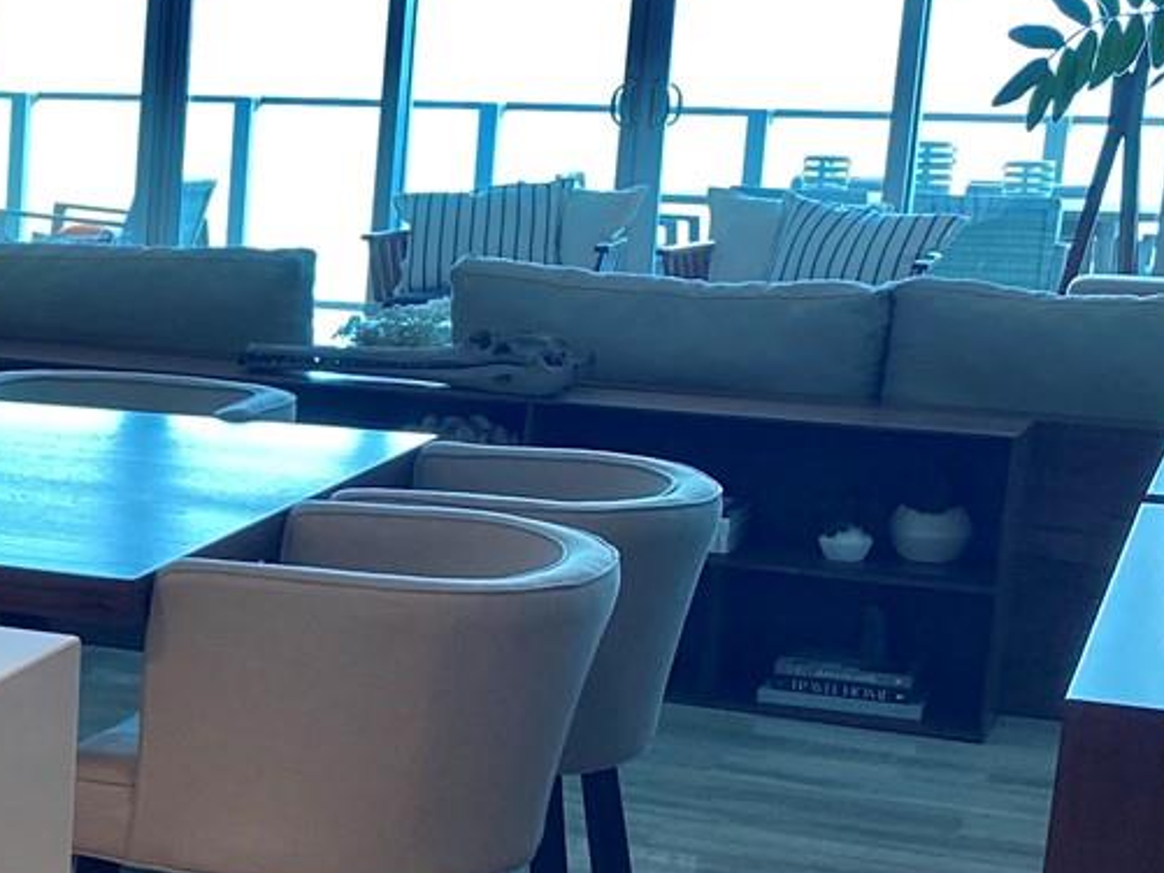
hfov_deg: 20.7
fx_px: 2792
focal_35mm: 83
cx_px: -479
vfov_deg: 17.7
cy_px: 615
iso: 100
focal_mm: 4.25
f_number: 1.8
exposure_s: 1/120
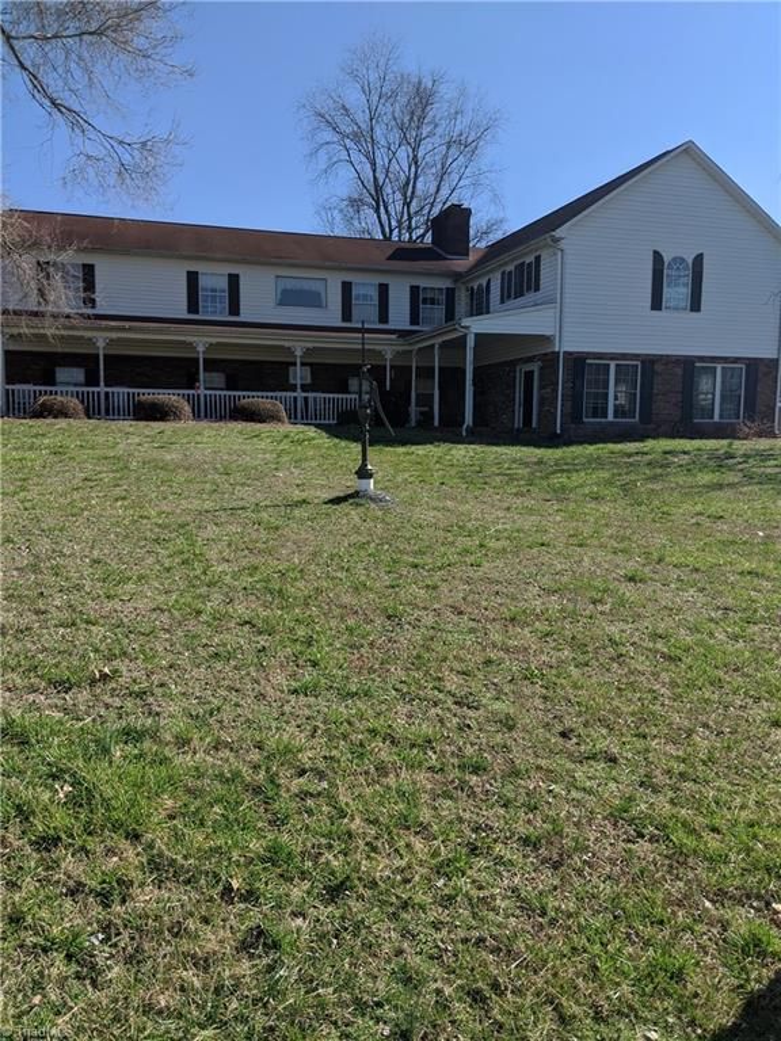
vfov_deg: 65.3
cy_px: 520
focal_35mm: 27
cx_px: 390
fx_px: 812
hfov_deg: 51.4
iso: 52
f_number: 1.8
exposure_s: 1/3344
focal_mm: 4.44
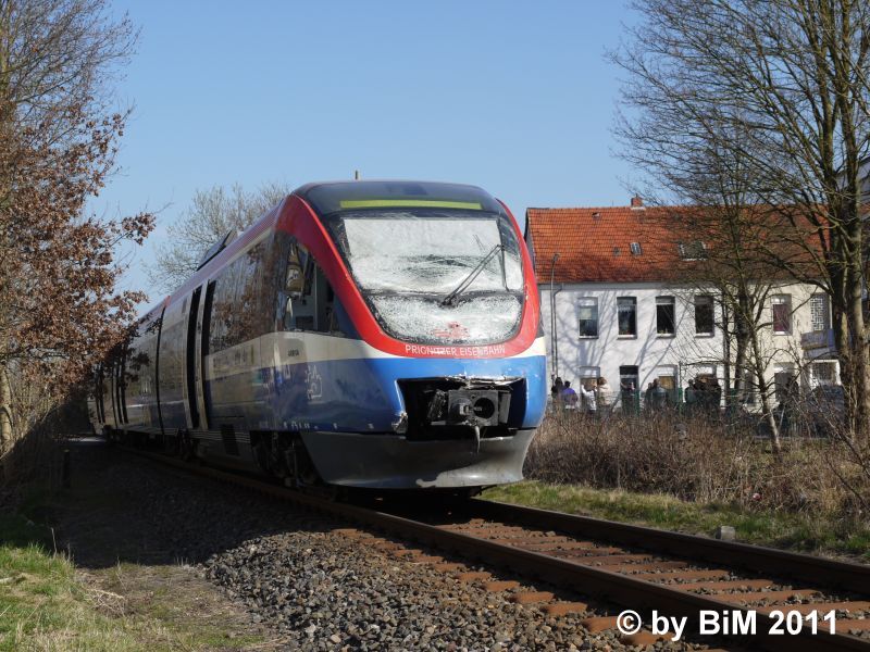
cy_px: 326
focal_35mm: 62
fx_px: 1558
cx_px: 435
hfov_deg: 31.2
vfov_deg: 23.7
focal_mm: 31
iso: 200
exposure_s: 1/500
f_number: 9
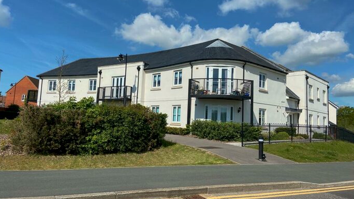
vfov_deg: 40.2
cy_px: 99
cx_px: 178
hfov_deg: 66.1
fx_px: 272
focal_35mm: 29
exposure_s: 1/4274
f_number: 1.8
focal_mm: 4.25
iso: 32
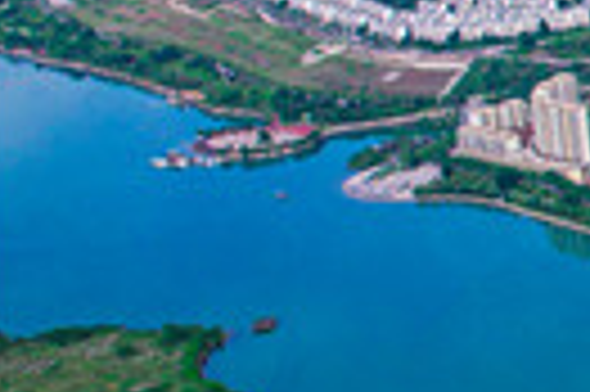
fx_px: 1653
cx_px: 1333
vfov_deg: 13.5
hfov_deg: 14.7
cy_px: 90
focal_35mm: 101
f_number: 2.8
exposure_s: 1/400
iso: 150
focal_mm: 8.38
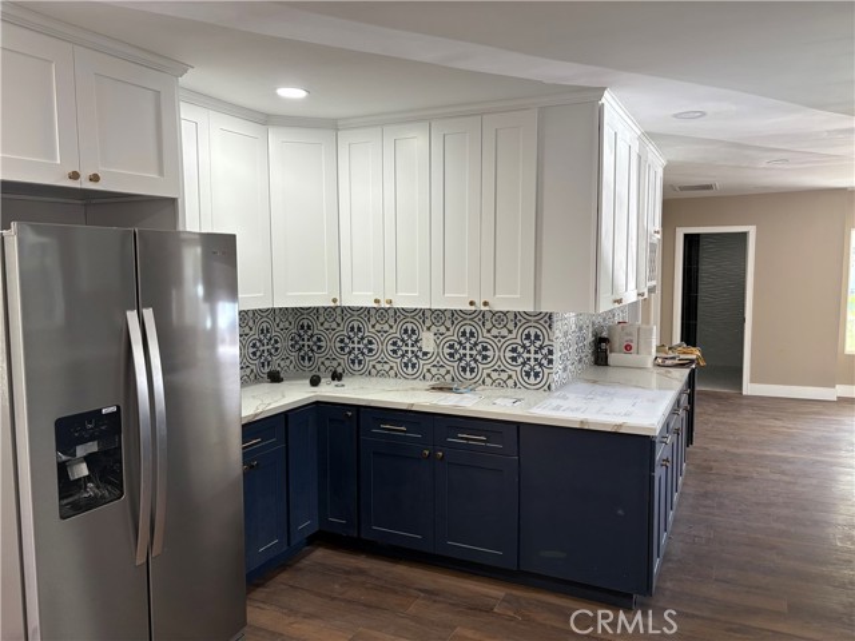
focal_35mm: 26
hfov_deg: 67.3
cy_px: 320
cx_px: 428
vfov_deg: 53.1
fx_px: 642
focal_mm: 5.96
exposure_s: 1/122
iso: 100
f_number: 1.6
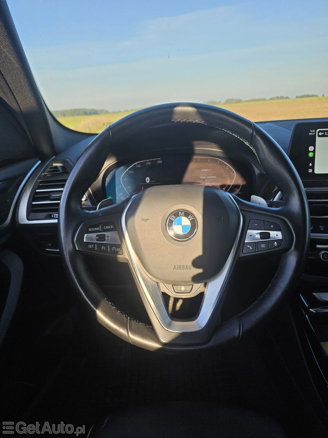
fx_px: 291
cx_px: 164
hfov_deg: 58.9
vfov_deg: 73.9
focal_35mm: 23
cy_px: 219
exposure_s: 1/180
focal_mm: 6.3
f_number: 1.7
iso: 12
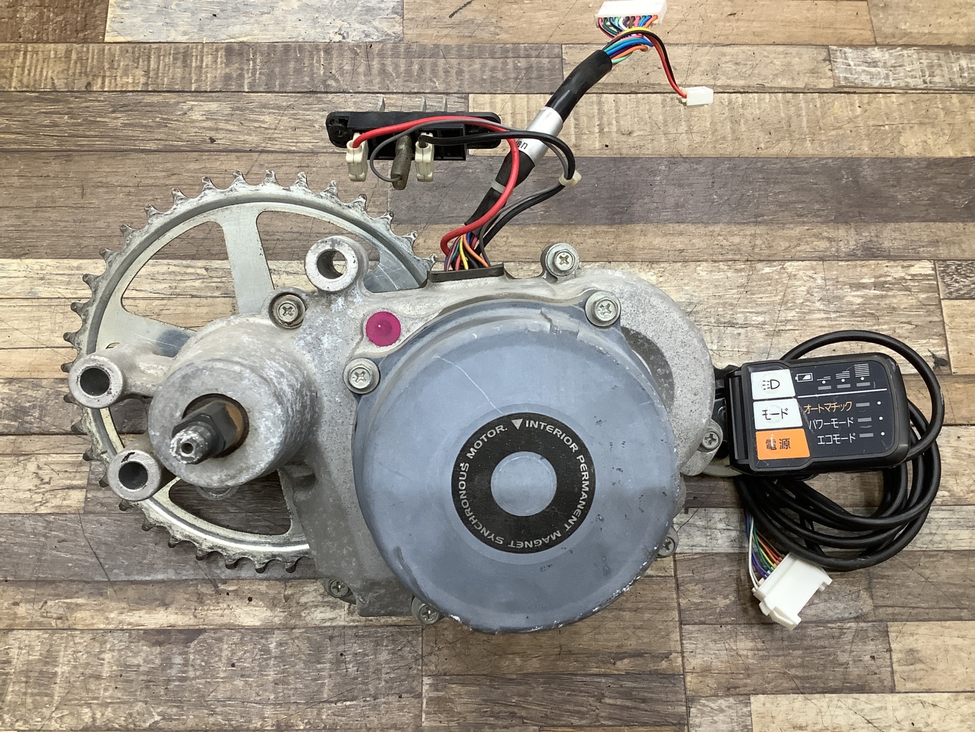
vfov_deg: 45.5
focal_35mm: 31
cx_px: 488
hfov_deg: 58.3
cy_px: 366
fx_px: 873
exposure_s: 1/60
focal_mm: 3.3
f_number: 2.4
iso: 125
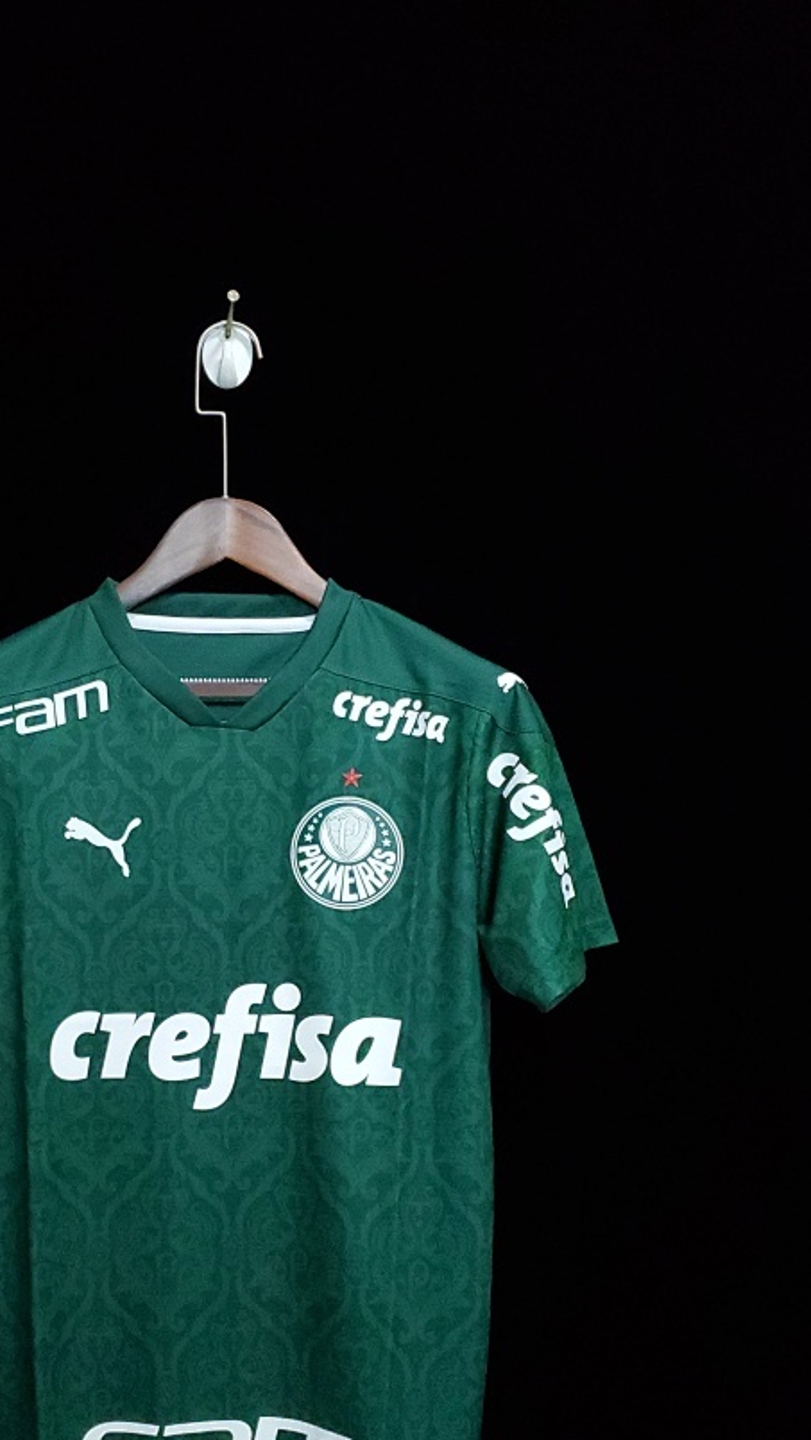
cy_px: 946
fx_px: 1452
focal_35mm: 38
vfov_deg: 51.9
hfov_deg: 30.8
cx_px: 229
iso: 640
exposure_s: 1/45
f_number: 1.5
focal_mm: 4.3
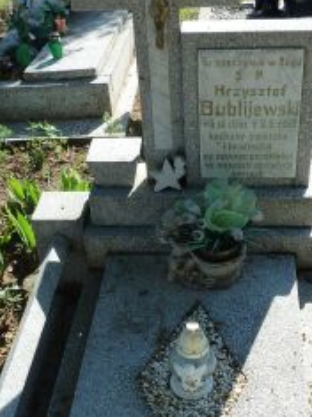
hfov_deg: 28.4
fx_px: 613
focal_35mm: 51
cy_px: 293
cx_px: 191
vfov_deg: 36.9
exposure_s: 1/200
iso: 125
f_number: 4
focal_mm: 4.1
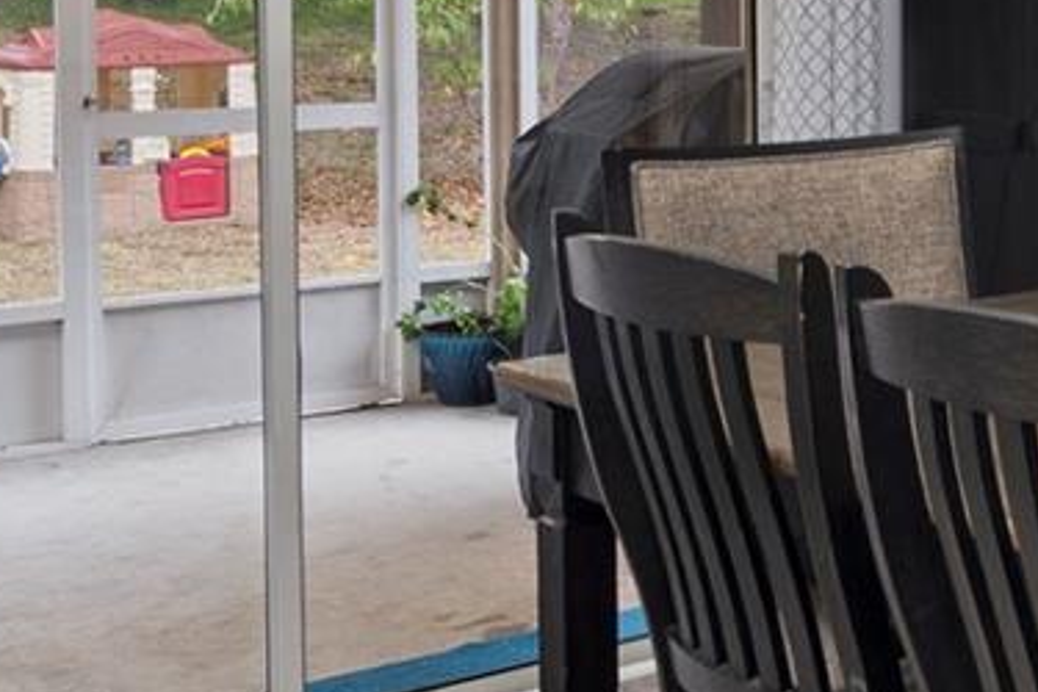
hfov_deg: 28.0
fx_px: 1845
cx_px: 1199
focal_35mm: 64
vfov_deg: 20.4
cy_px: -28
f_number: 8
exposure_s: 5
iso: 100
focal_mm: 10
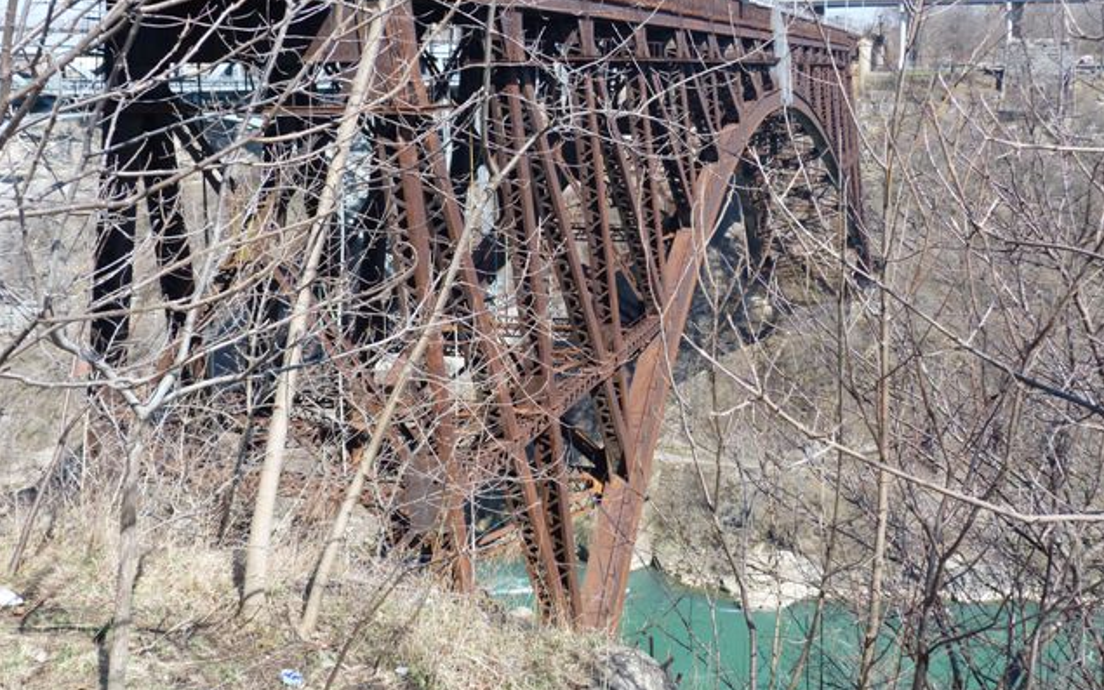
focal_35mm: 47
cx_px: 553
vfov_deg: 27.4
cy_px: 294
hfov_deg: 42.6
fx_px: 1414
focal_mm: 7.9
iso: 80
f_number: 4
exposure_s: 1/250
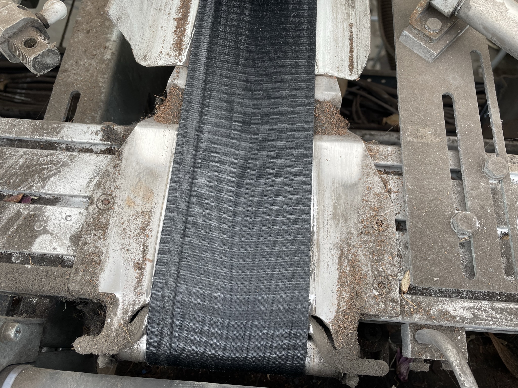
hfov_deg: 67.3
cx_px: 259
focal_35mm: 26
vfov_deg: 53.1
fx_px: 389
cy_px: 194
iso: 32
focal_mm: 4.2
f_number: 1.6
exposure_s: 1/121
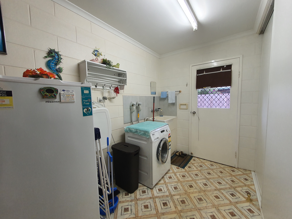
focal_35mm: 13
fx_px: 110
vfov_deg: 89.9
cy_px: 110
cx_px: 146
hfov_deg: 106.2
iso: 200
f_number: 2.2
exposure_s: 1/50
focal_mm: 1.8
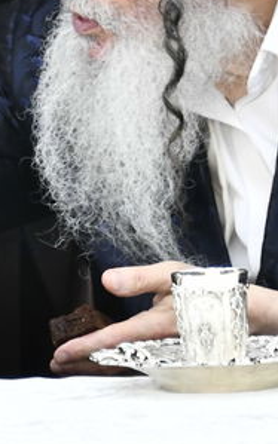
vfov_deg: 3.3
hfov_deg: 2.0
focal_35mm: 644
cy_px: -173
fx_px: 7803
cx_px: -297
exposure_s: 1/160
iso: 1600
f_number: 5.6
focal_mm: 135
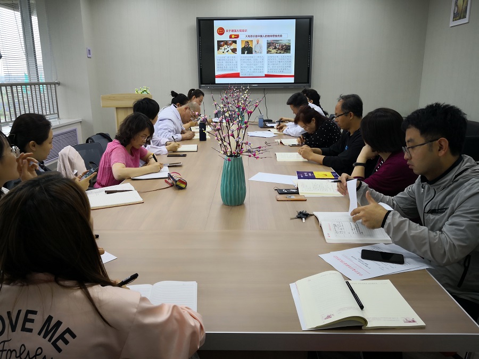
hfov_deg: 65.3
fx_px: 374
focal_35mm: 27
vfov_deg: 51.4
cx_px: 240
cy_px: 180
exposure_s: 1/100
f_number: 1.6
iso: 80
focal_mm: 3.95
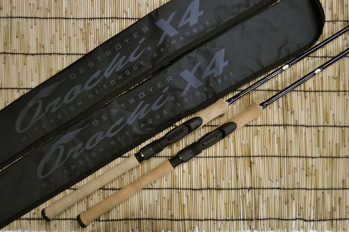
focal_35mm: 33
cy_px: 116
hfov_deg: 57.3
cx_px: 174
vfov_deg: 39.9
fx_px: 320
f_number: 4
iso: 800
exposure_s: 1/50
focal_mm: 22
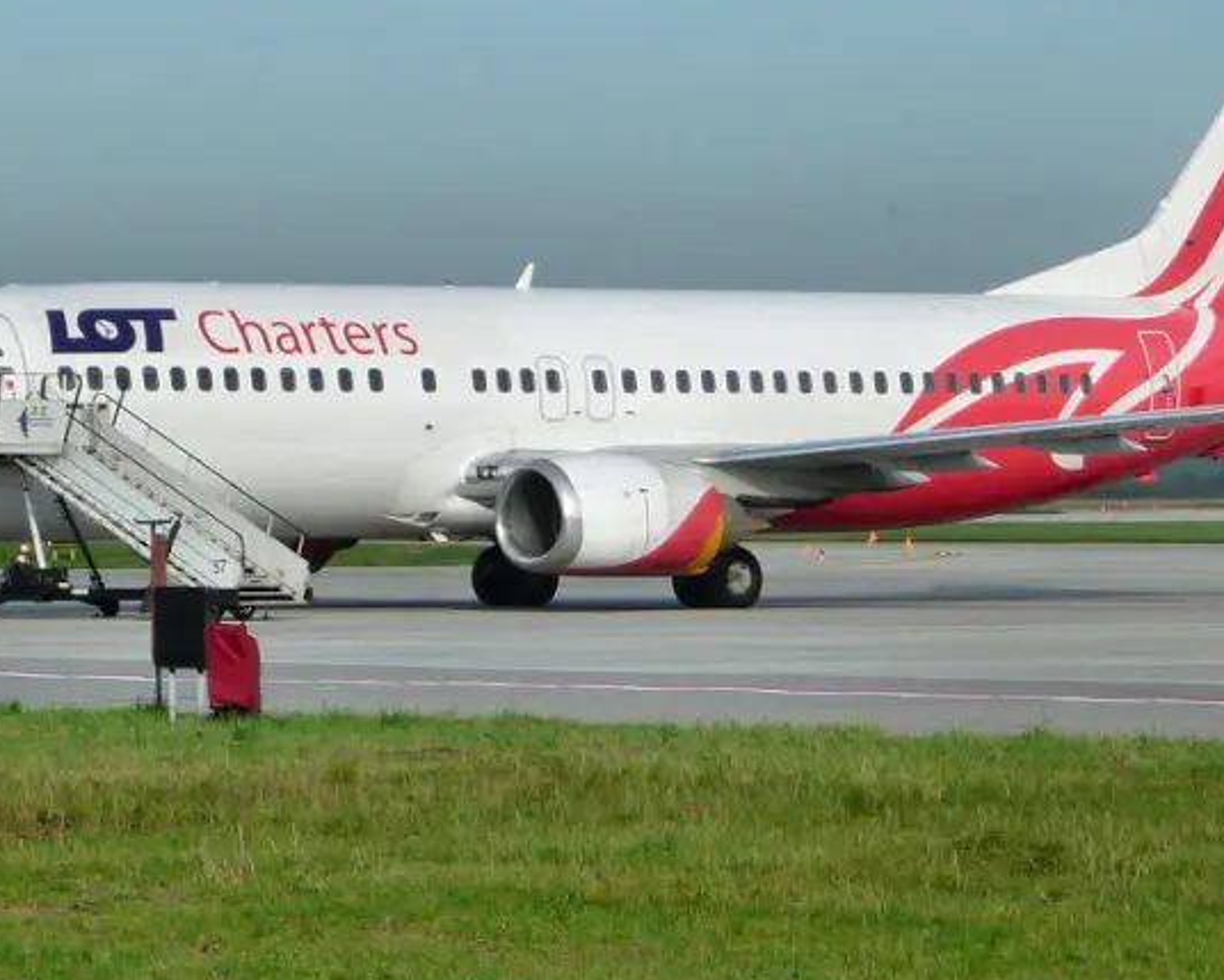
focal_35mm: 222
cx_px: 569
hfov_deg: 8.7
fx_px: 8044
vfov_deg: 7.0
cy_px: 530
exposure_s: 1/640
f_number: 4.7
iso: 160
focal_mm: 20.3
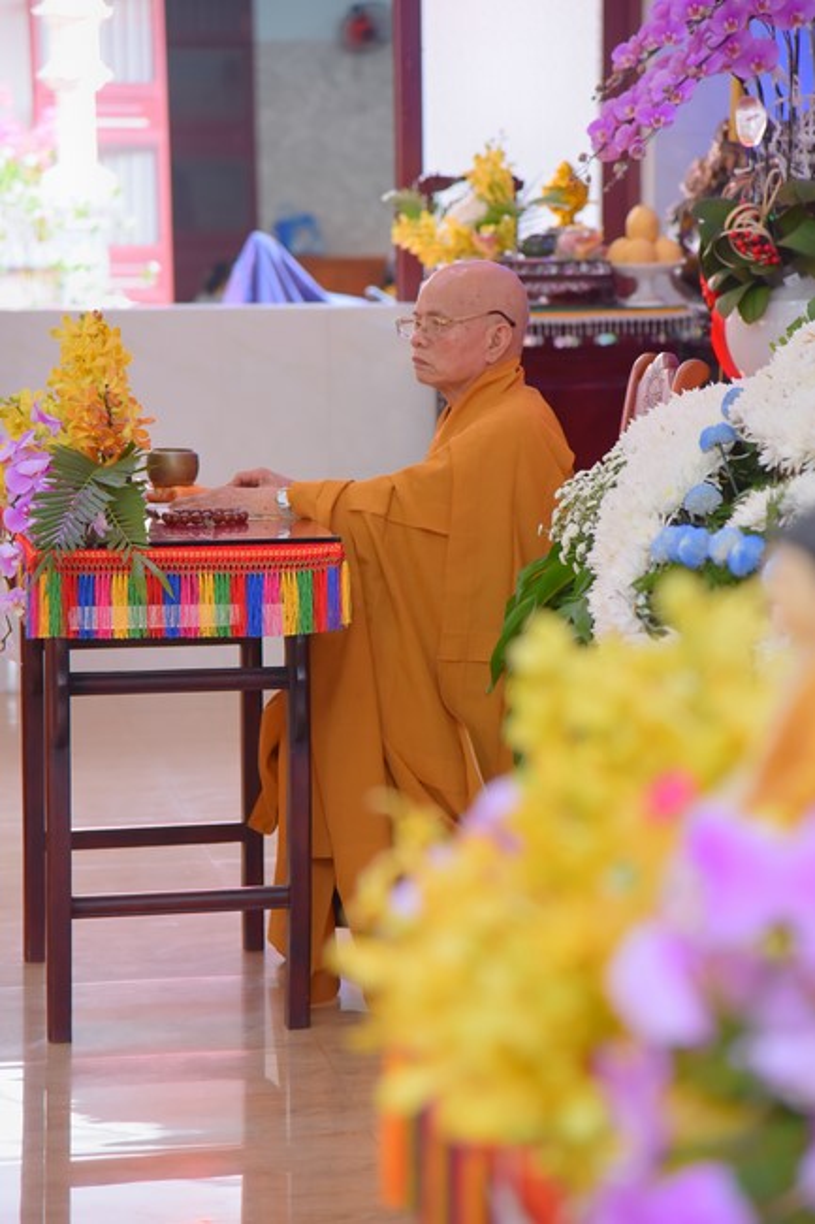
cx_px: 408
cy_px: 612
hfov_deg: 11.4
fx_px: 4077
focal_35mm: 120
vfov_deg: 17.1
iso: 1250
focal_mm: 120
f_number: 4.5
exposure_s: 1/125
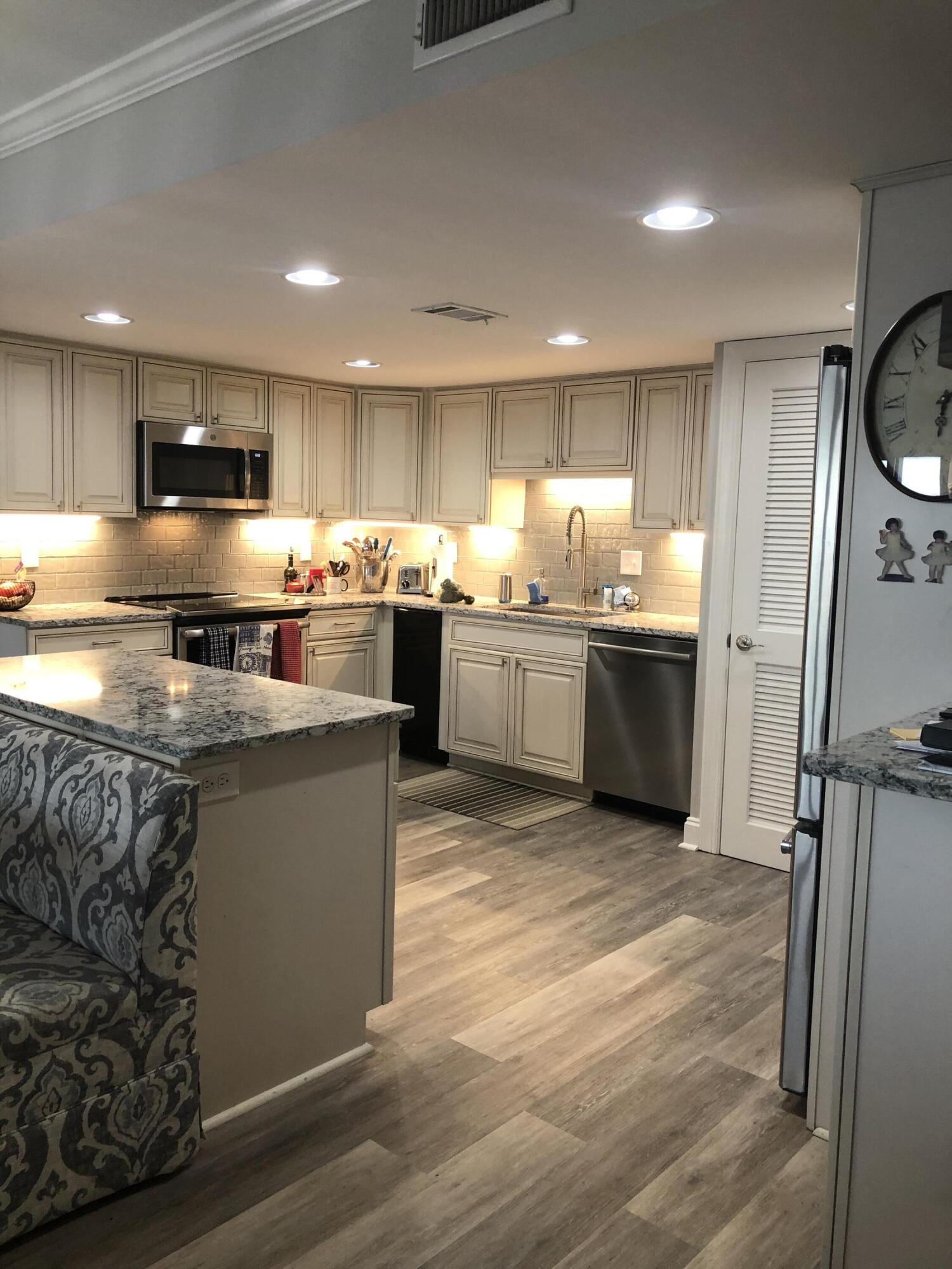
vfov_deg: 63.4
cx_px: 476
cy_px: 634
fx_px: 1027
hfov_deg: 49.7
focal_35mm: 28
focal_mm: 3.99
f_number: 1.8
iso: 32
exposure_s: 1/24
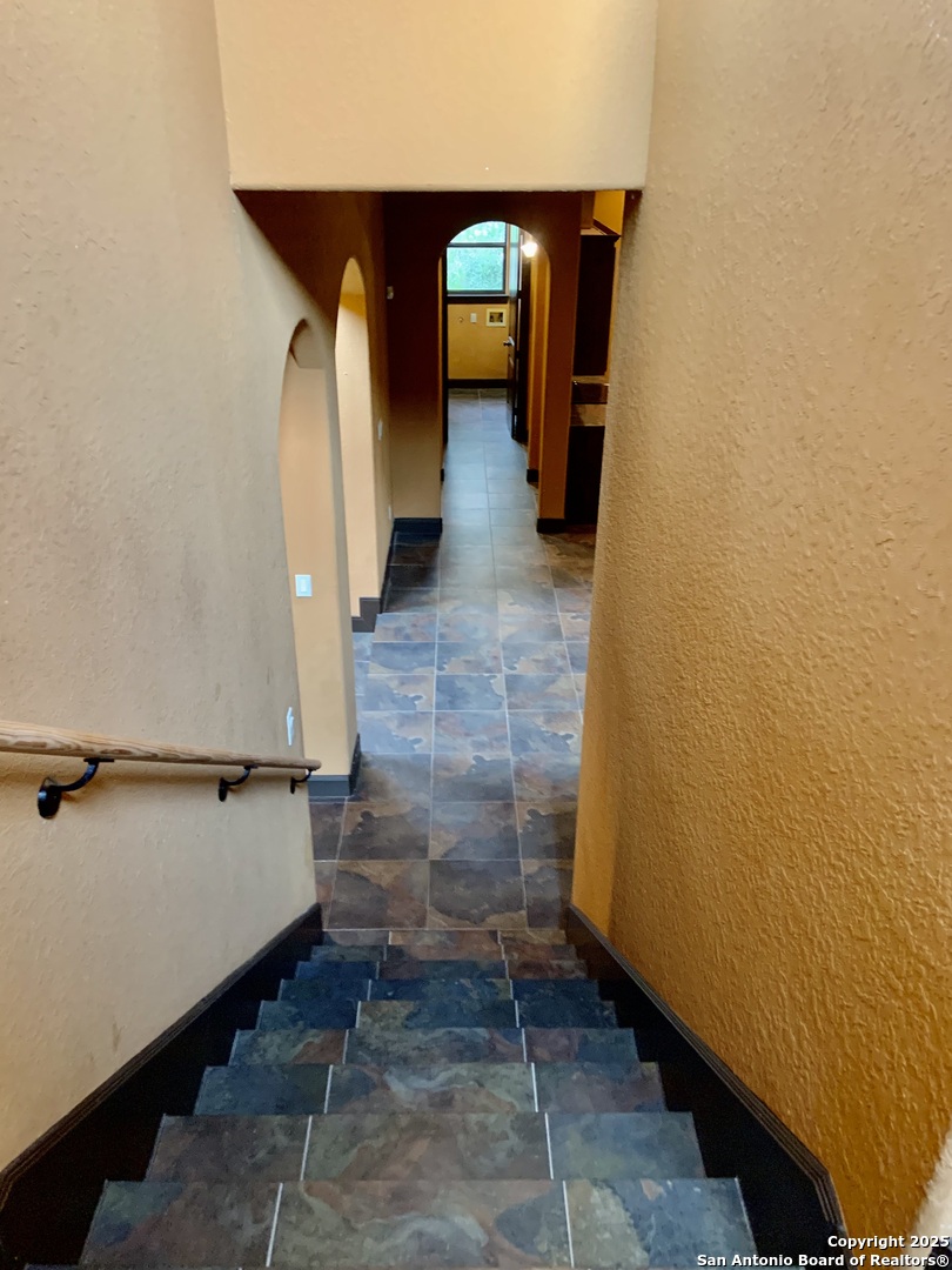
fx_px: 953
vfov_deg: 67.3
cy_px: 635
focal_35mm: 26
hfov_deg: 53.1
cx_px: 476
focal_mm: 4.25
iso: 400
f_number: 1.8
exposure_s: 1/41
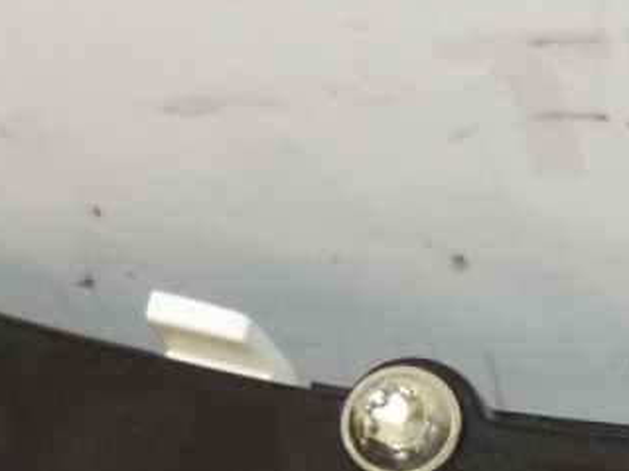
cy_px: 1147
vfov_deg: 8.7
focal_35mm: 154
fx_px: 2797
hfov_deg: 11.5
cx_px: 1284
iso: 200
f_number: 3.5
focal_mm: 4.3
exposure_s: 1/80
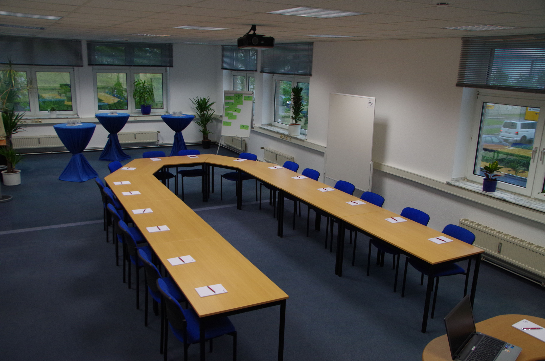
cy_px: 180
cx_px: 272
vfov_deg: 42.2
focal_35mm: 31
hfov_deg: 60.4
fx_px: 468
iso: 1600
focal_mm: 21
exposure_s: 1/50
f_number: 5.6
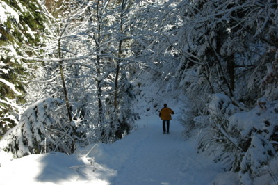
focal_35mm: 69
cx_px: 139
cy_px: 92
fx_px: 532
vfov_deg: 19.7
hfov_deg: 29.3
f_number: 11
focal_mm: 46
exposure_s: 1/160
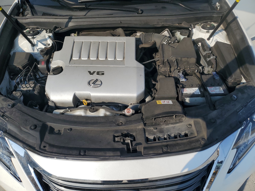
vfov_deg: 53.1
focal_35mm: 26
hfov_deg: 67.3
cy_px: 96
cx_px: 128
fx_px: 192
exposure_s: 1/3333
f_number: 1.5
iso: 50
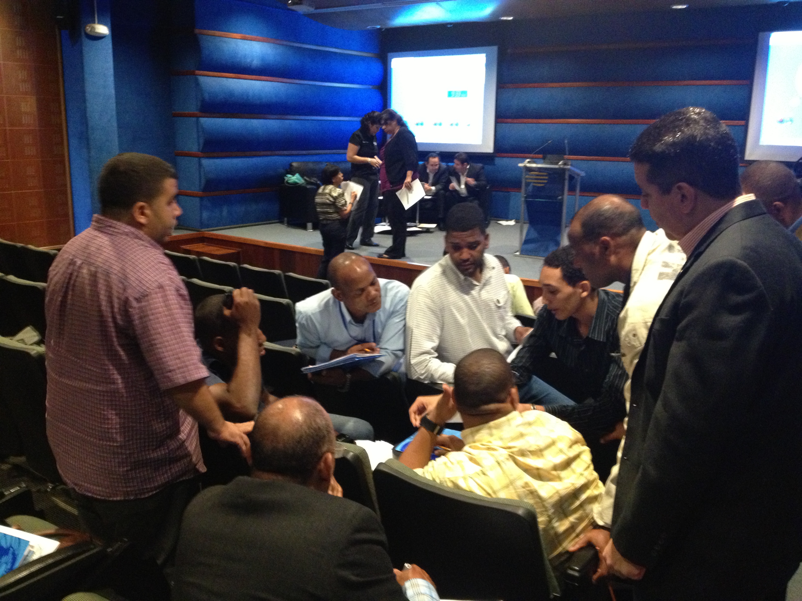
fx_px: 811
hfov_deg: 52.6
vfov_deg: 40.7
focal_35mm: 35
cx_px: 401
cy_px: 300
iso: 500
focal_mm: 4.28
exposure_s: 1/15
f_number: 2.4
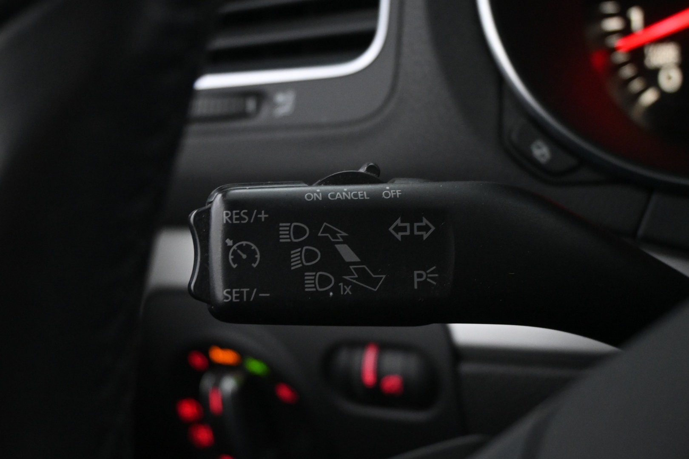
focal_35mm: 49
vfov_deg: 27.7
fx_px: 933
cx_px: 344
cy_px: 230
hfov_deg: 40.5
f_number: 5
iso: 4500
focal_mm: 32.5
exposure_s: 1/50
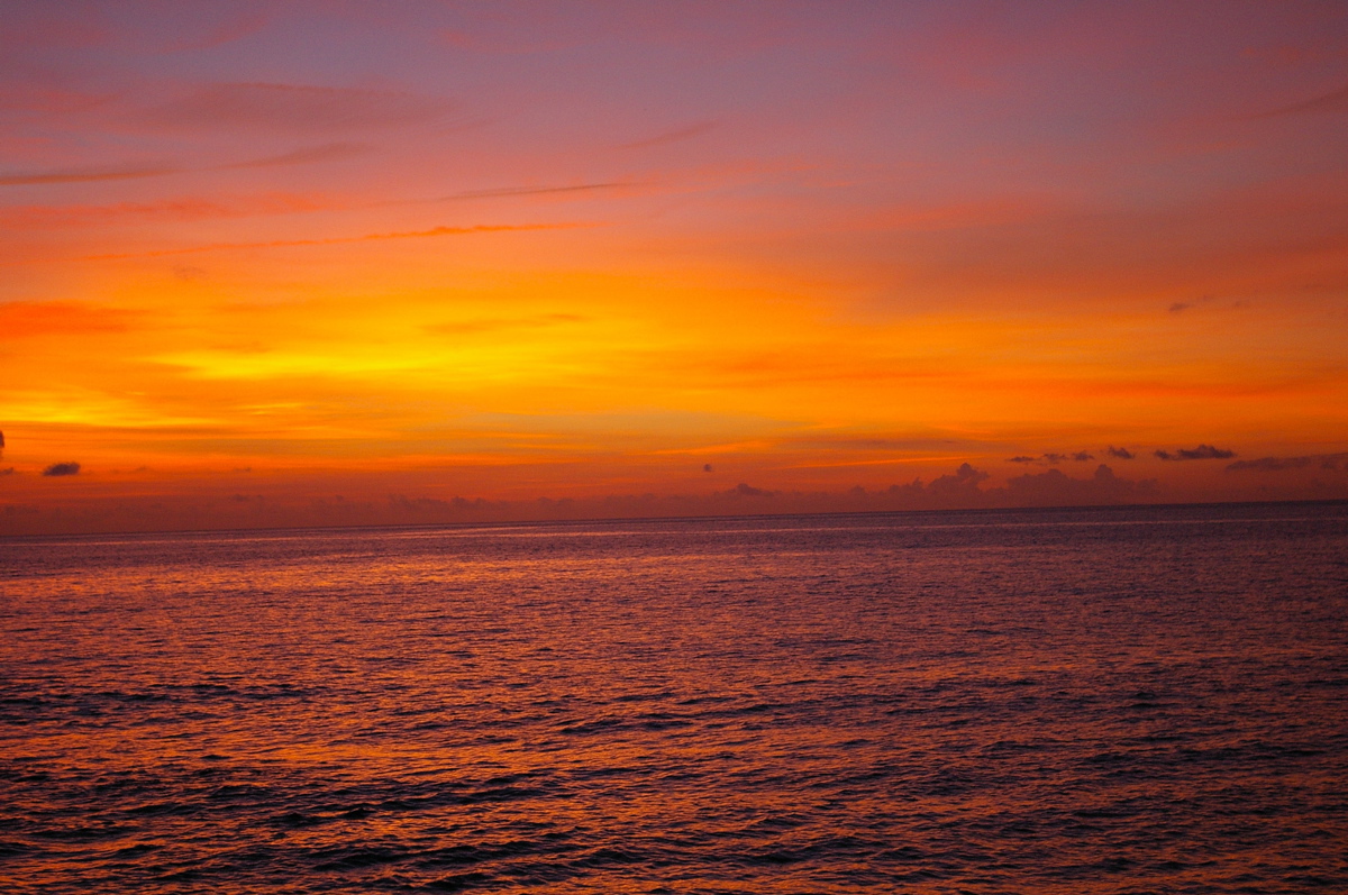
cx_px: 674
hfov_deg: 31.2
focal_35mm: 64
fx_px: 2412
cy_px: 448
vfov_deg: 21.0
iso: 800
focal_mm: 43
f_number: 5.6
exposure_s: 1/60
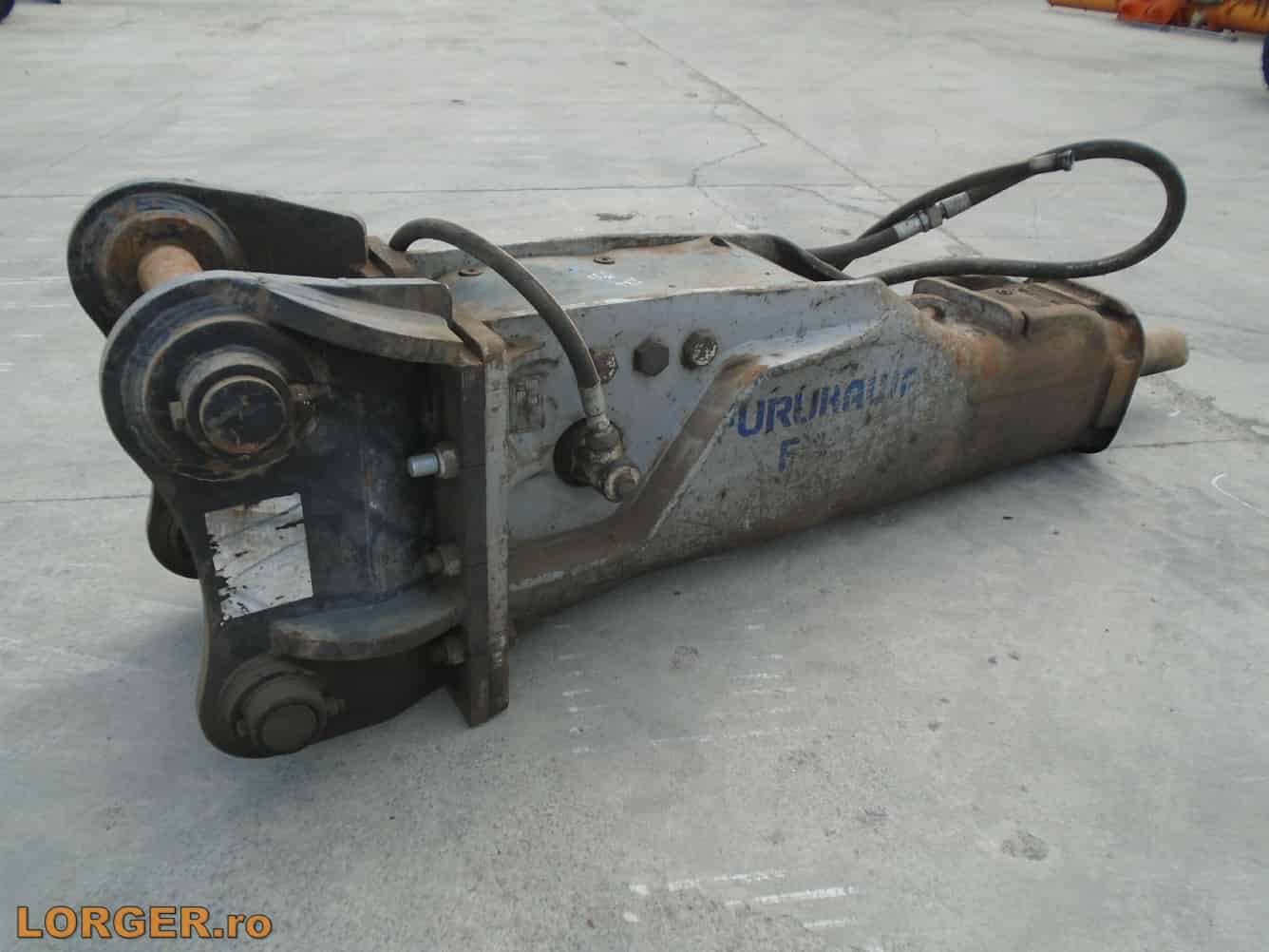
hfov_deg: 67.3
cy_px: 476
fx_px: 953
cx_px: 634
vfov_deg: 53.1
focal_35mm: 26
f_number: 3.2
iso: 100
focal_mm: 4.6
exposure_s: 1/640
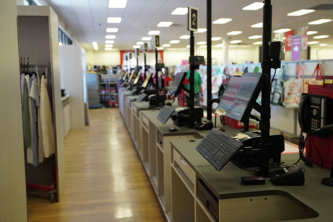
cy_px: 111
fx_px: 352
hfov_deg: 50.7
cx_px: 166
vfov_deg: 35.1
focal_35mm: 38
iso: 10000
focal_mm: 38
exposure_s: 1/2000
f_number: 2.8
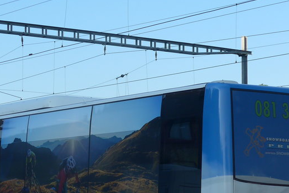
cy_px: 115
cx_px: 127
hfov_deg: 17.3
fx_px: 948
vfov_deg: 11.6
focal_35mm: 118
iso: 80
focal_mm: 10.1
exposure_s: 1/640
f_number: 3.2
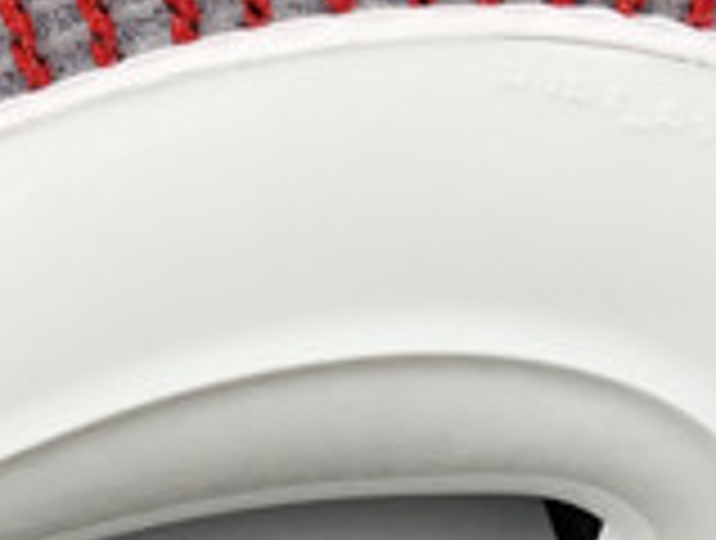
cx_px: 549
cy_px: -448
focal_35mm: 175
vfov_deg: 8.2
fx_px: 3628
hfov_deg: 11.2
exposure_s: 1/179
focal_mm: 3.3
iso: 25
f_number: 2.4
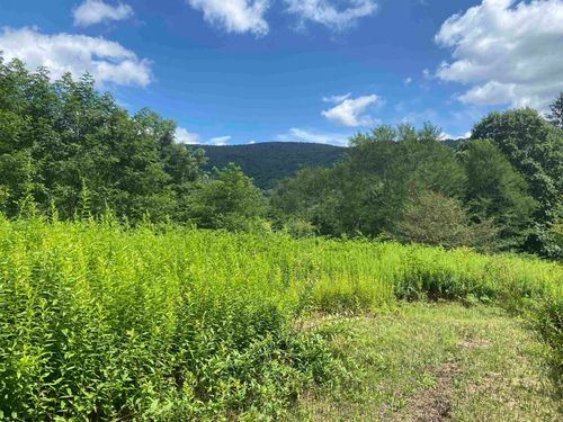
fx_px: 423
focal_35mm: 26
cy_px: 211
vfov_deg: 53.1
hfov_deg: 67.3
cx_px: 282
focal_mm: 4.25
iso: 32
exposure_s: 1/1898
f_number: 1.8
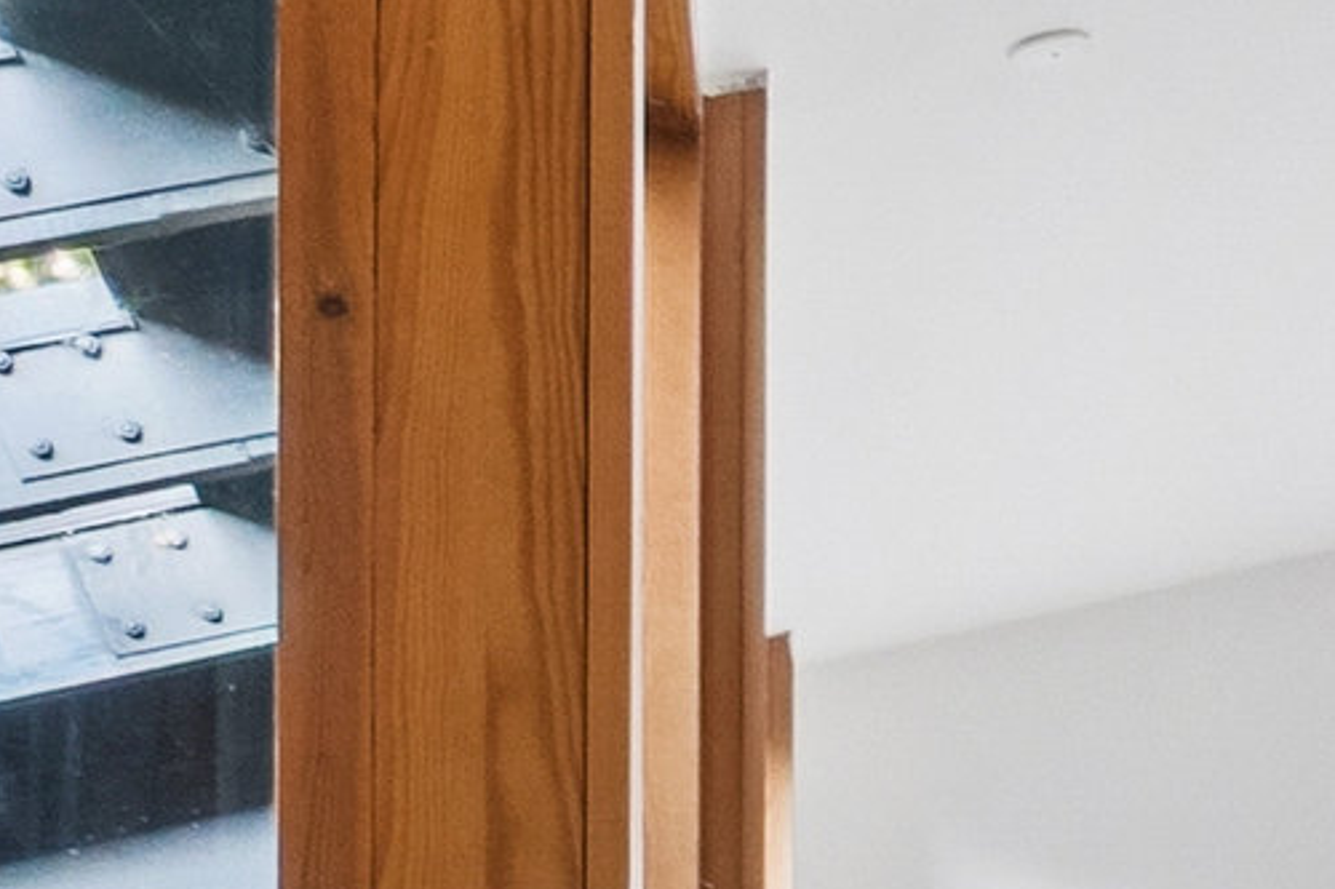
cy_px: 1805
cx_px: 3444
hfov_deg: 12.9
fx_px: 4003
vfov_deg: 11.4
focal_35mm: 108
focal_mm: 12
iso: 500
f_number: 10
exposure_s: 1/2.5
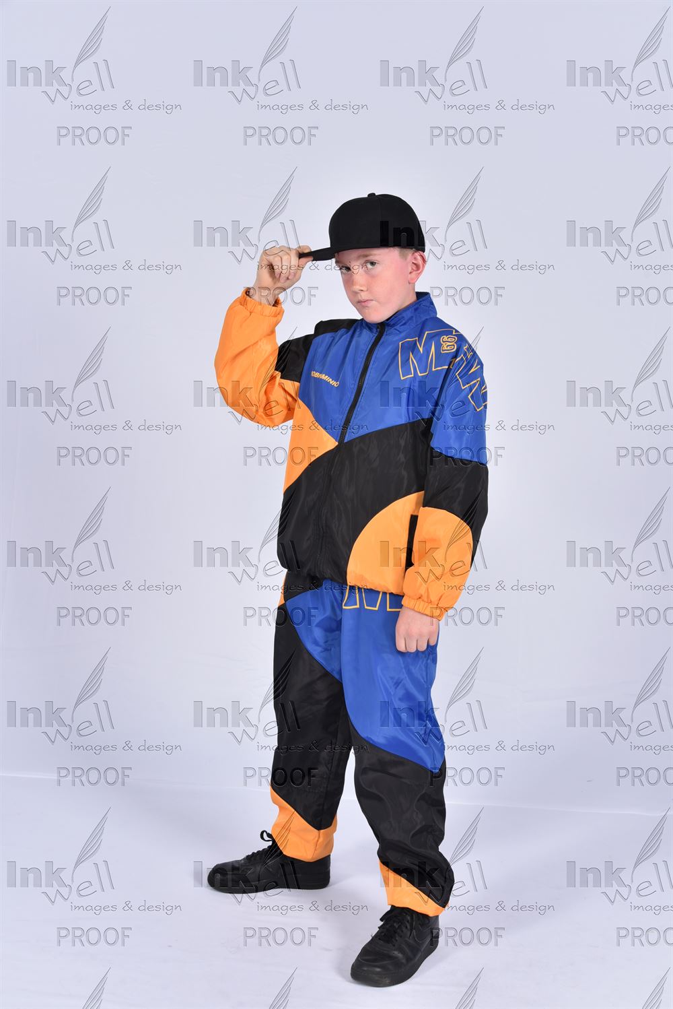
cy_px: 504
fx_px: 1233
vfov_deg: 44.5
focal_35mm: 44
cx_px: 336
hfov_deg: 30.5
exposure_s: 1/160
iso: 250
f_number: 7.1
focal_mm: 44
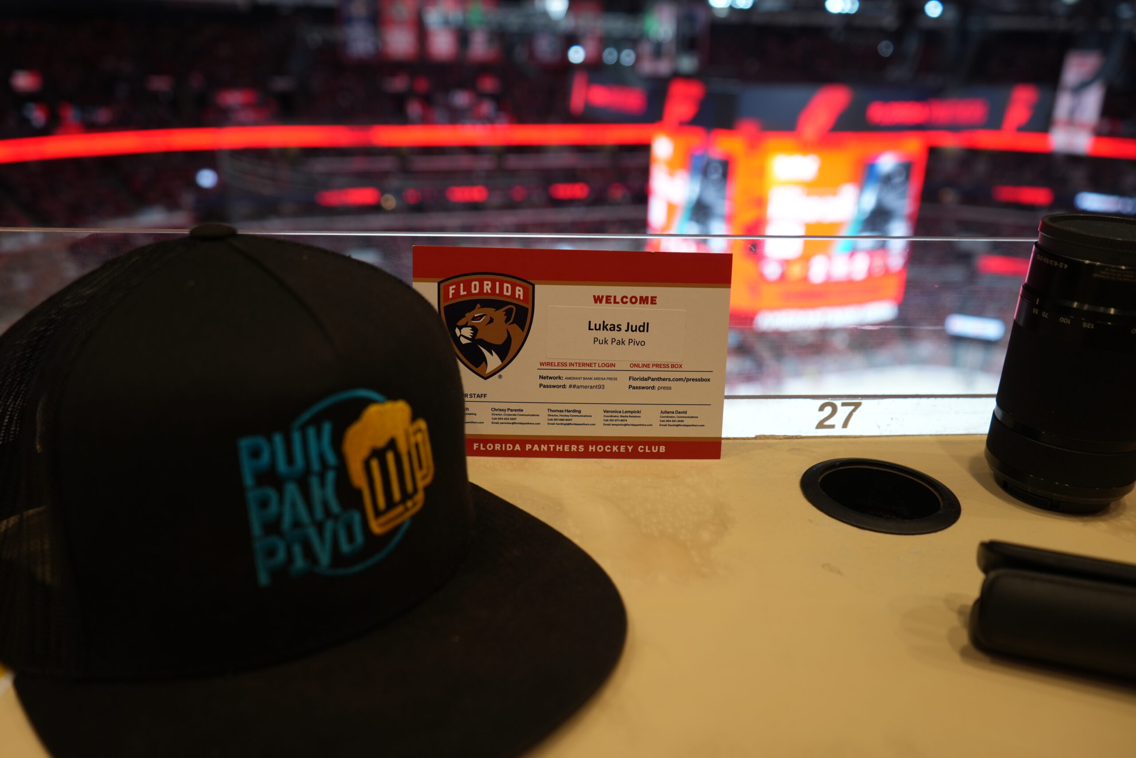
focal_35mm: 28
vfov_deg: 46.4
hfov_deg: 65.5
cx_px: 568
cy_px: 379
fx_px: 884
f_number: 4
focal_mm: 28
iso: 320
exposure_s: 1/60
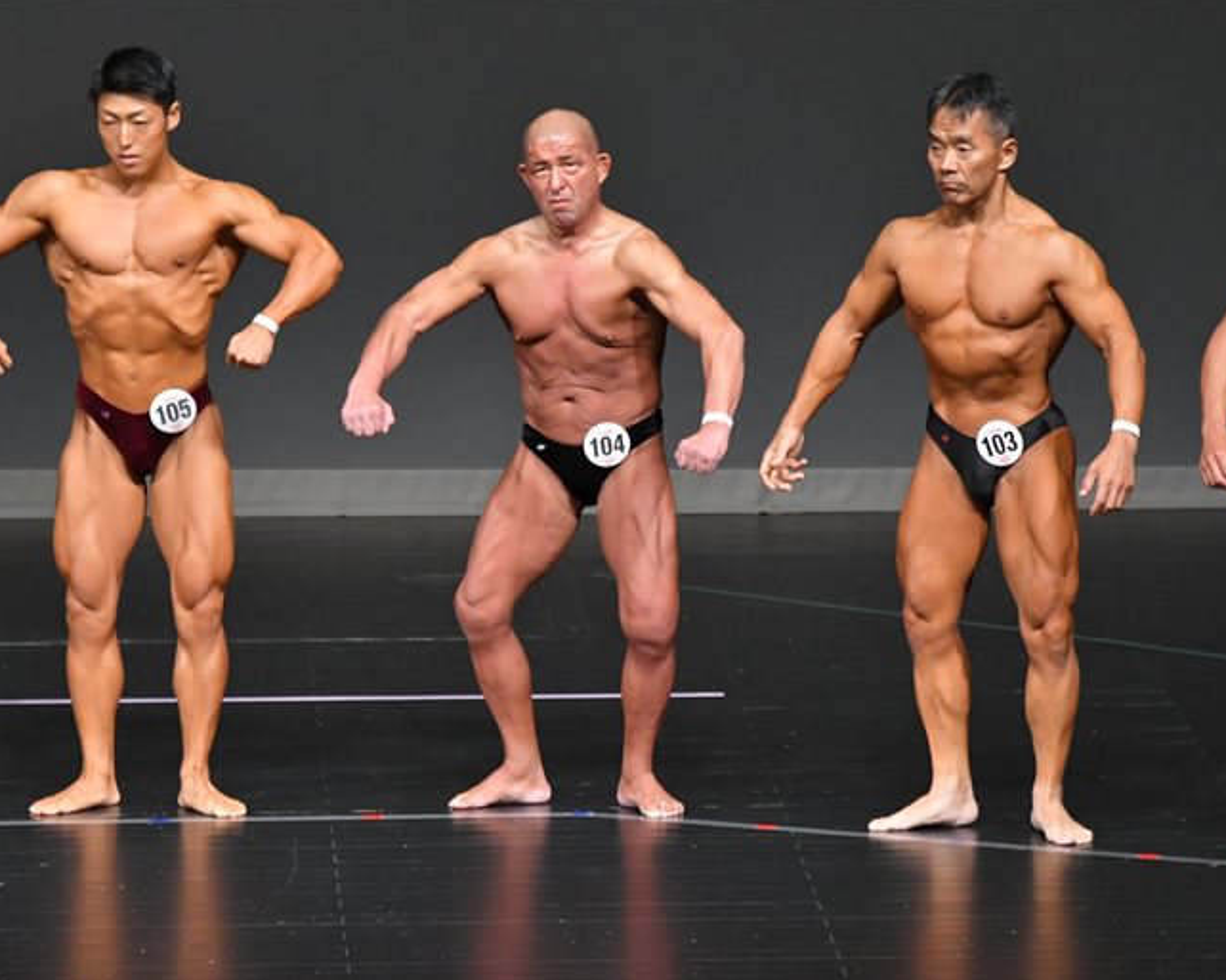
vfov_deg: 4.3
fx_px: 12948
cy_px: 489
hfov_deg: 5.4
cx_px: 643
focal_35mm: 357
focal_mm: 210
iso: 4000
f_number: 5.6
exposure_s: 1/400
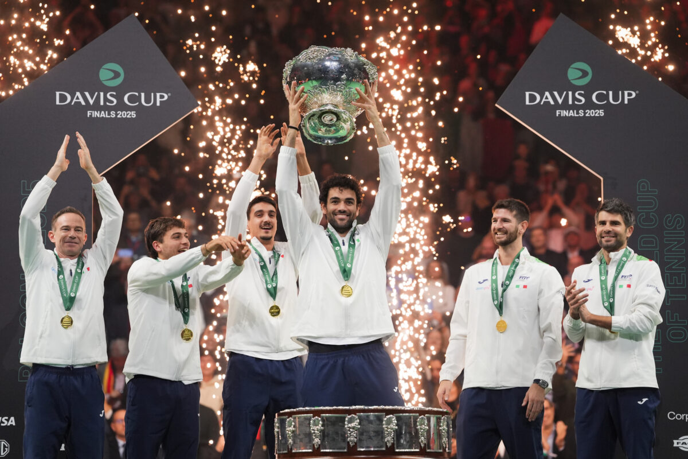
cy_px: 230
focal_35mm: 135
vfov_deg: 10.2
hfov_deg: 15.2
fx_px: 2580
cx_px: 344
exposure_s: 1/1250
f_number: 3.2
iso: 2500
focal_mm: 135
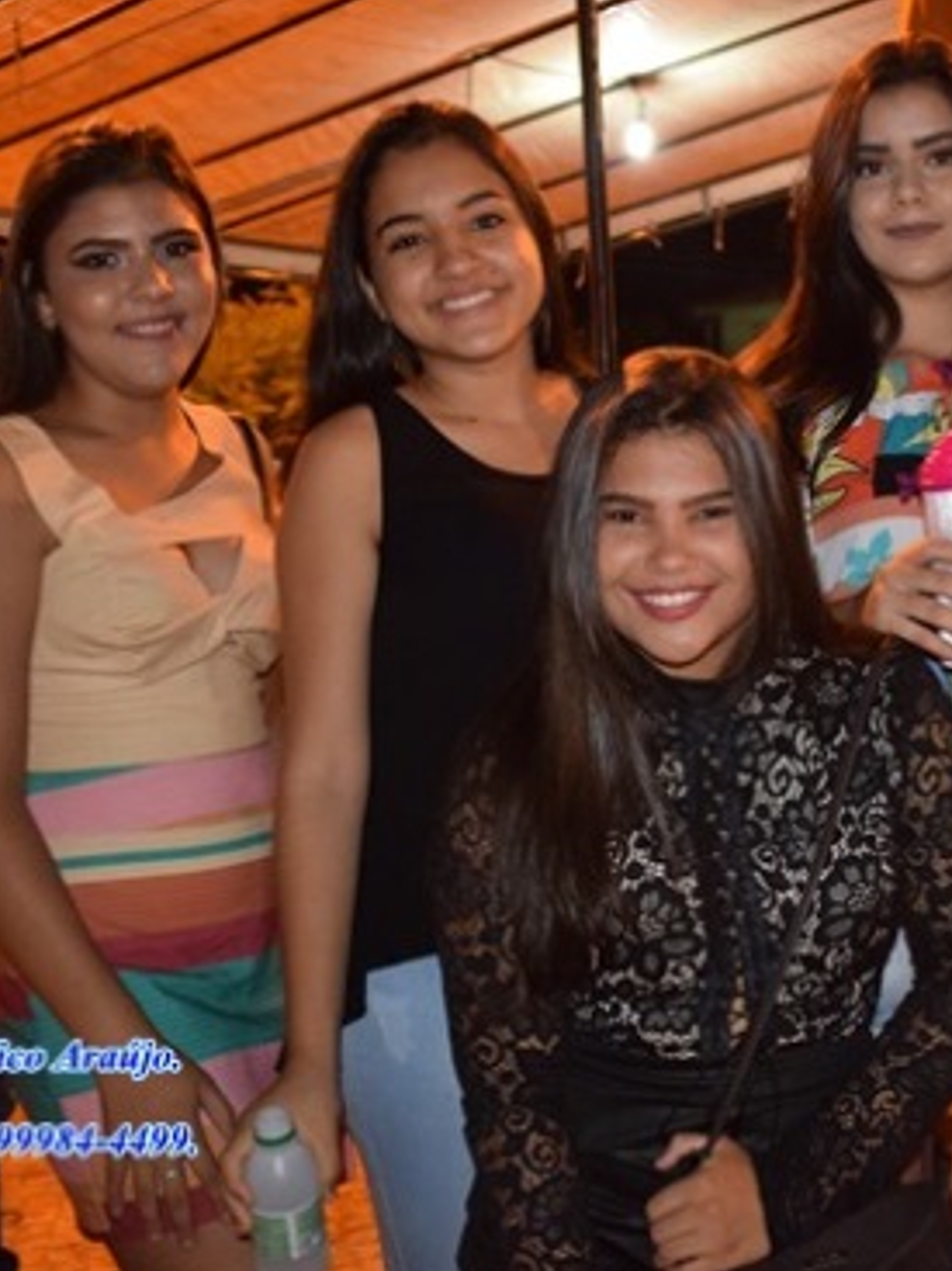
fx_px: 1939
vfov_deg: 36.2
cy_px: 539
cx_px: 838
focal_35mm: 53
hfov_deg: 26.7
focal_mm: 21
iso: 2500
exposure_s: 1/60
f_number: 3.8
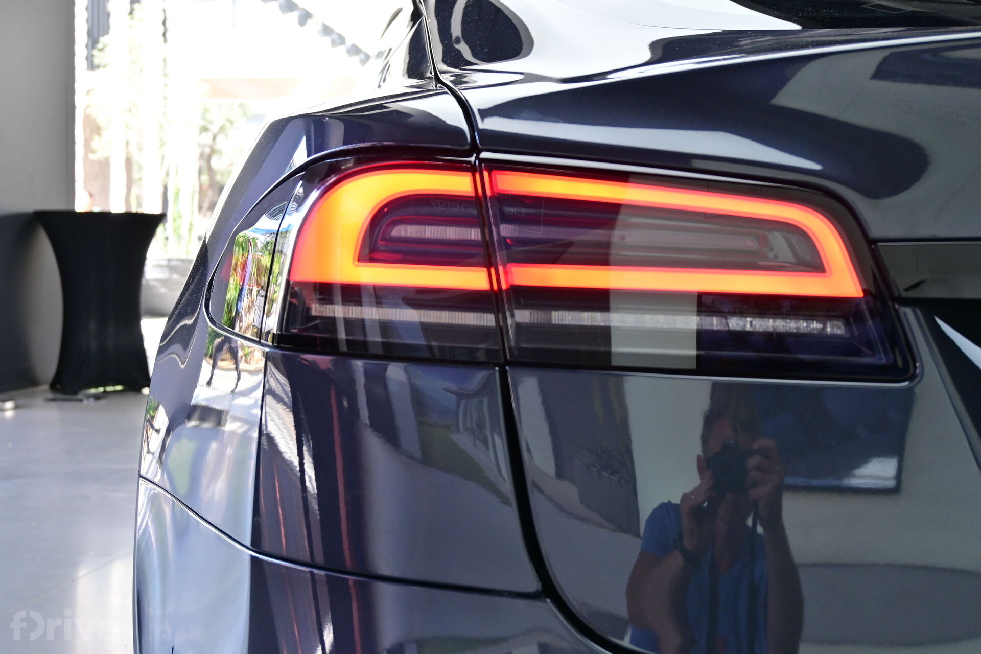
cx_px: 490
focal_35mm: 41
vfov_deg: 32.4
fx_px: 1124
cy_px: 327
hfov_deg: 47.2
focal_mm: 27.5
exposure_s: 1/100
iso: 400
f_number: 5
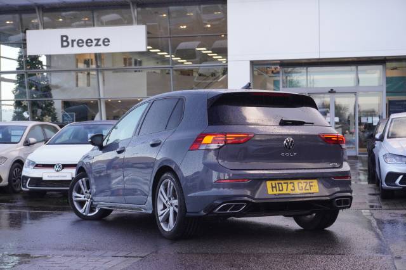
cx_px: 203
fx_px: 659
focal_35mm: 58
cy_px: 135
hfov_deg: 34.2
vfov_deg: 23.2
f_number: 5.6
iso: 800
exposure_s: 1/160
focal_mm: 39
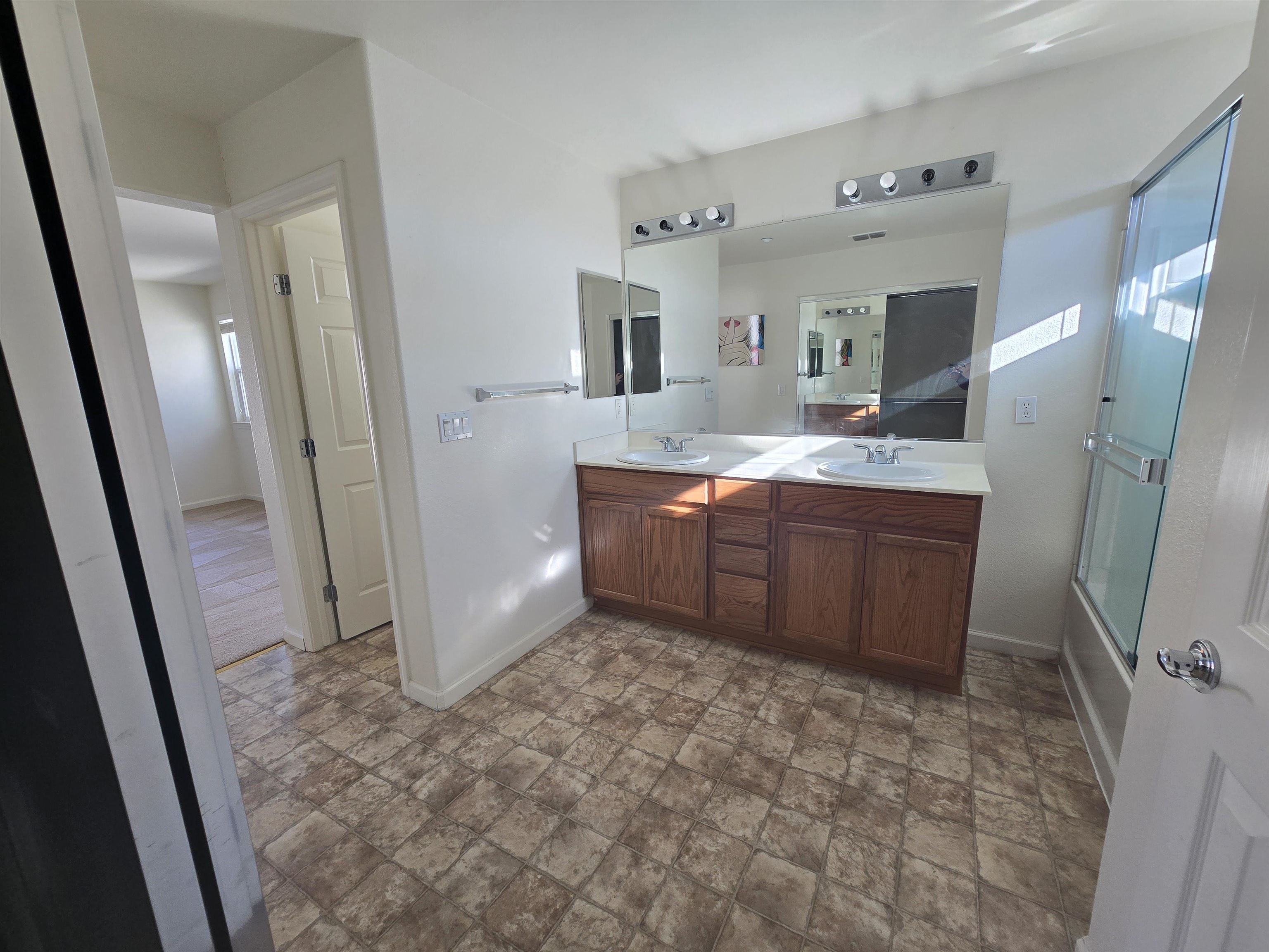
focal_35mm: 13
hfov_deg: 106.2
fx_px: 477
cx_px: 634
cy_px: 476
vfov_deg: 89.9
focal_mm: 2.2
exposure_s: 1/60
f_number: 2.2
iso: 50
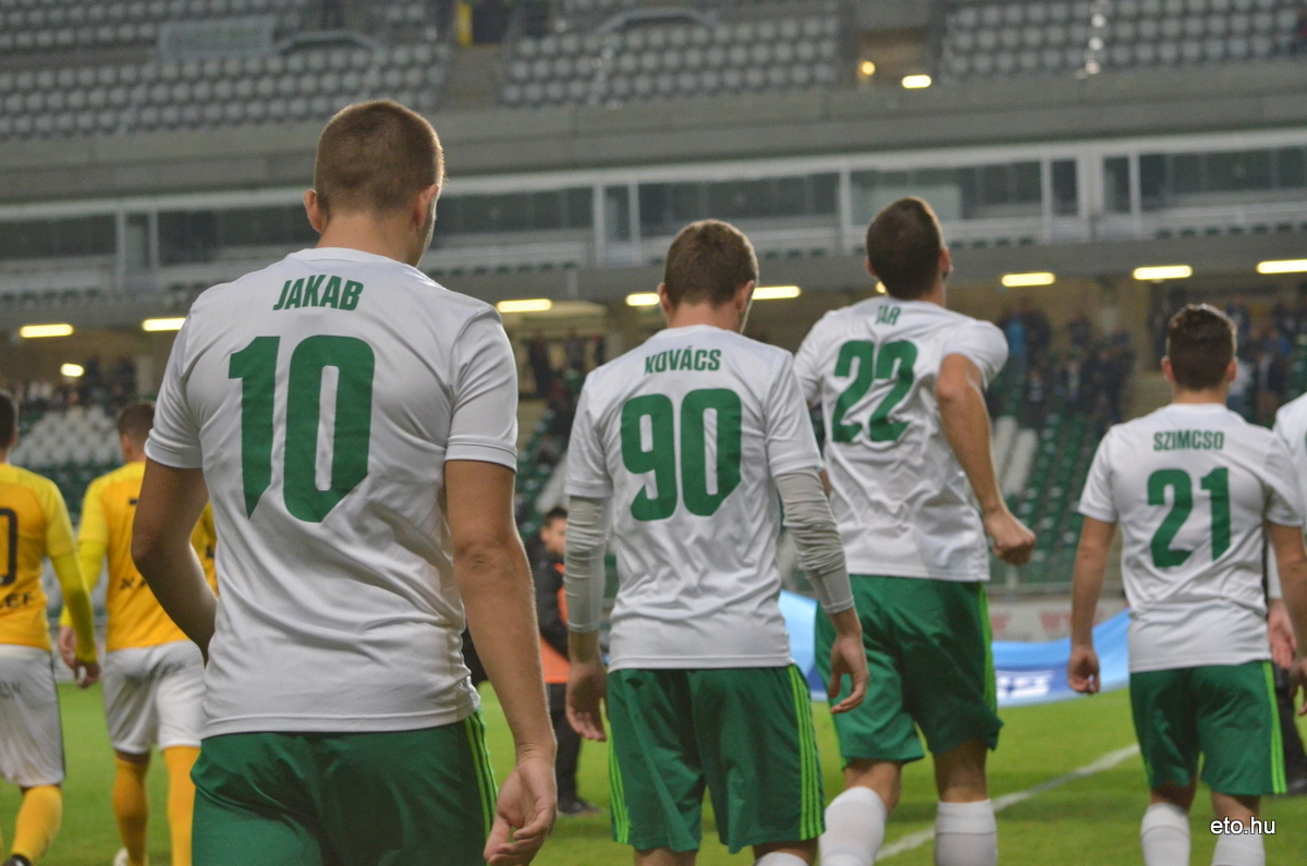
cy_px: 433
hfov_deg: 19.5
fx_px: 3804
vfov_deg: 13.0
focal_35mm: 105
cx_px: 654
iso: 2000
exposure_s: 1/400
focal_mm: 70
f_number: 5
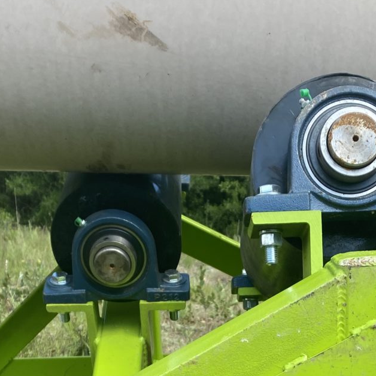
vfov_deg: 20.8
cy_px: 499
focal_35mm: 75
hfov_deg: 23.0
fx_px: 922
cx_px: 234
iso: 32
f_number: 1.8
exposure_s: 1/752
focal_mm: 4.25
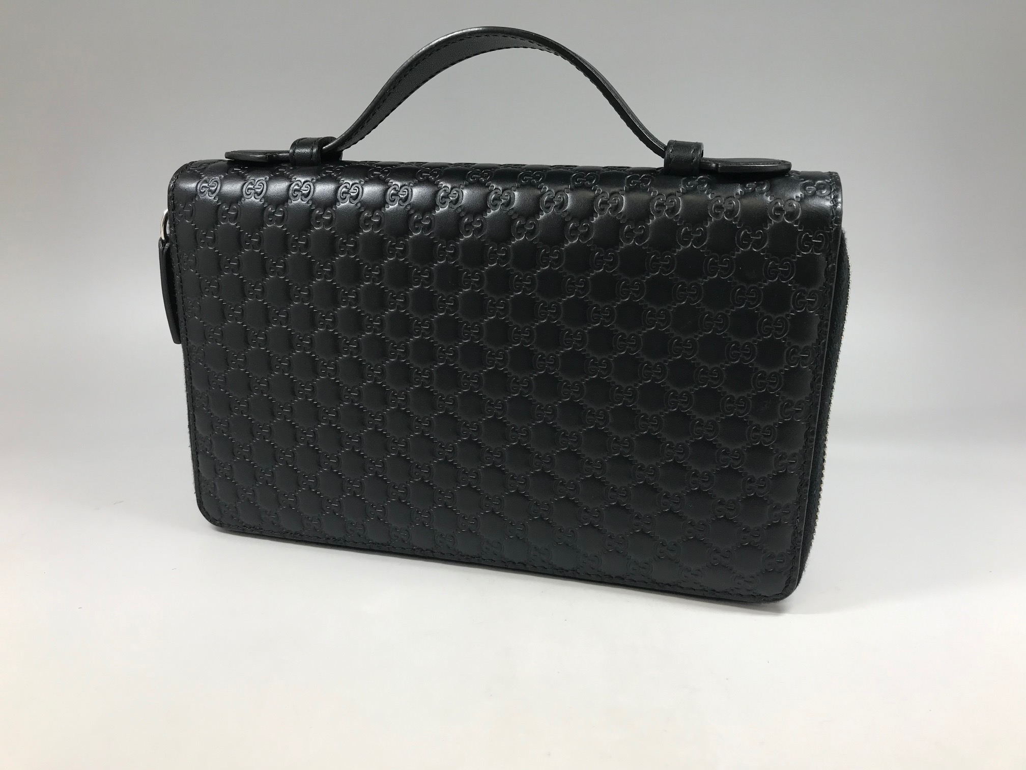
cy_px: 385
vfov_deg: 49.7
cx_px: 513
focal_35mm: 28
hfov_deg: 63.4
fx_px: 830
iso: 32
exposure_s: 1/120
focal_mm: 3.99
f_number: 1.8
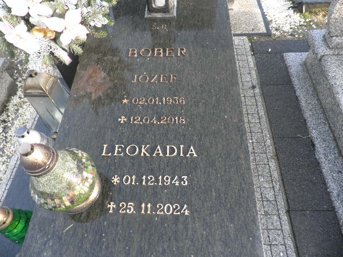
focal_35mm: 24
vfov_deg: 56.8
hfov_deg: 71.6
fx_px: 238
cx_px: 172
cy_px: 128
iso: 64
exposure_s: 1/40
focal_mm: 4.3
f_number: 3.3
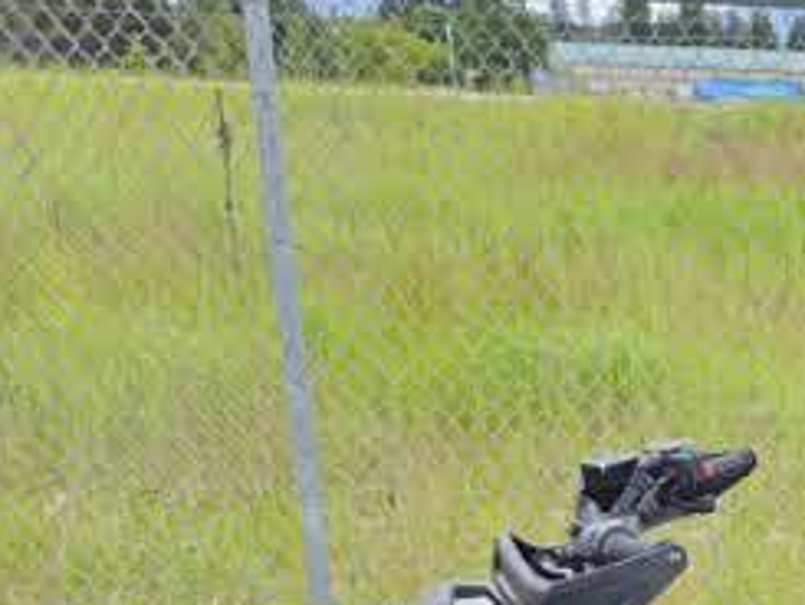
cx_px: 881
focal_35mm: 75
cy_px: 950
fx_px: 1745
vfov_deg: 17.4
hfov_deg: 24.3
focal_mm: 6.3
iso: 10
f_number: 1.7
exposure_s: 1/127
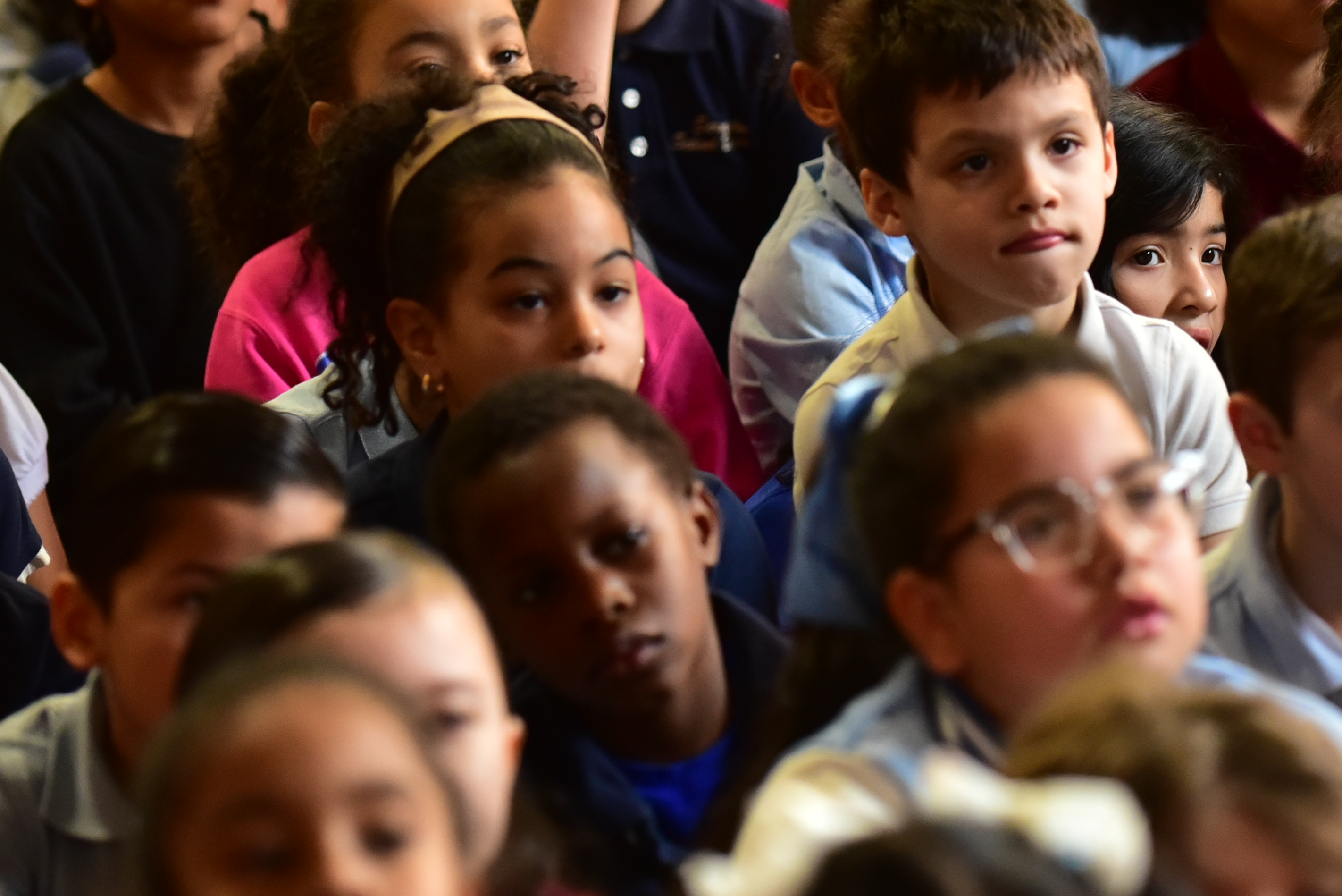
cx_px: 937
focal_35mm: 275
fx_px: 10254
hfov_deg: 7.5
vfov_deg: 5.0
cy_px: 277
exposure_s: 1/200
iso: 2500
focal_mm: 130
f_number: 2.8
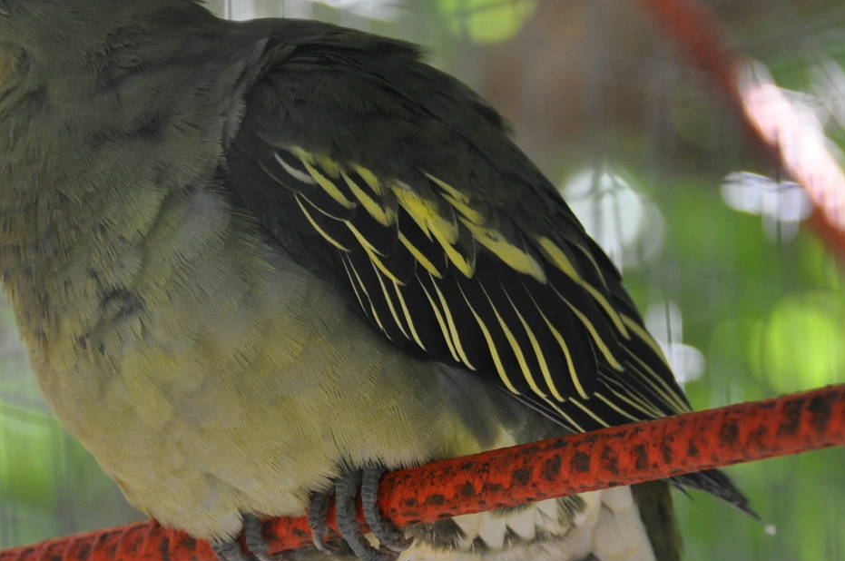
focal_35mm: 374
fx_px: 8763
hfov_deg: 5.5
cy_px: 293
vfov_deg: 3.7
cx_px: 348
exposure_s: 1/125
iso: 800
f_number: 5.6
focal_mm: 145
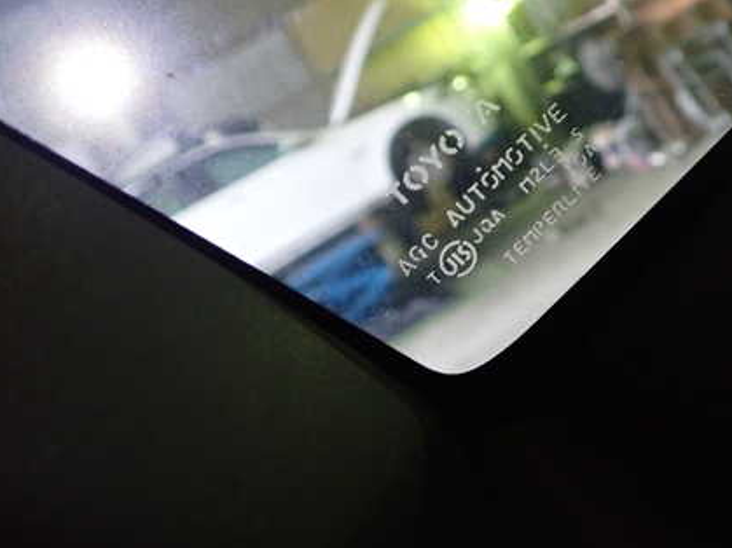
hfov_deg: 42.9
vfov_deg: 33.4
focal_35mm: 43
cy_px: 209
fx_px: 909
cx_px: 519
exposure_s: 1/20
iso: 800
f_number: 2.3
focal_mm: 5.4
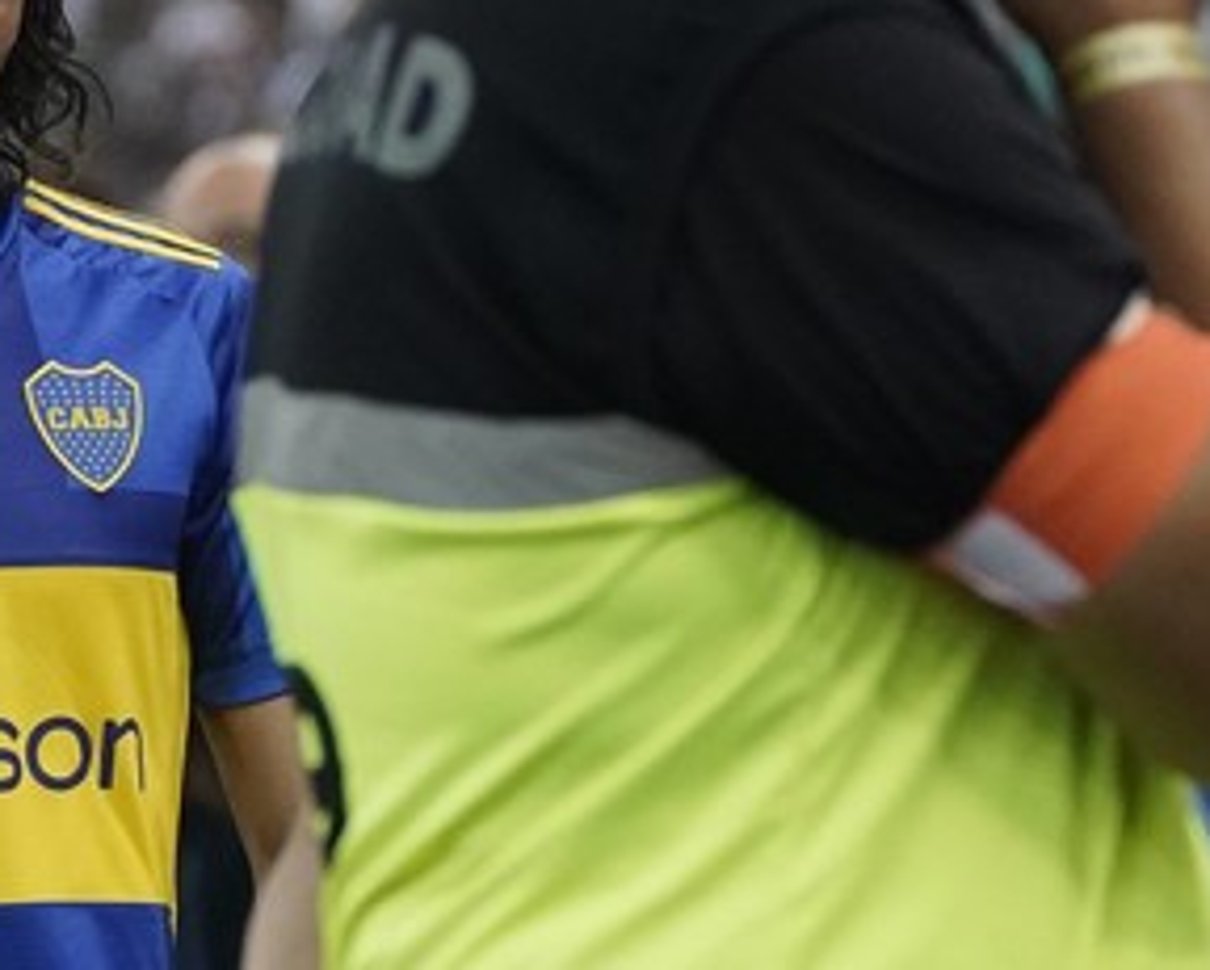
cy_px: 533
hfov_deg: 2.9
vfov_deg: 2.4
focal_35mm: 656
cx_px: -223
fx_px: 23516
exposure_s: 1/1000
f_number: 5.6
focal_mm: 187
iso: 6400
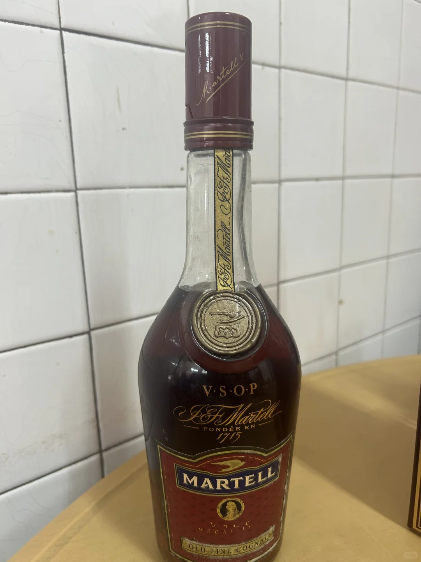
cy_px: 281
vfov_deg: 67.3
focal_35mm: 26
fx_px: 422
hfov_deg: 53.1
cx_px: 210
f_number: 1.5
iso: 125
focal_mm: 5.7
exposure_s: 1/100
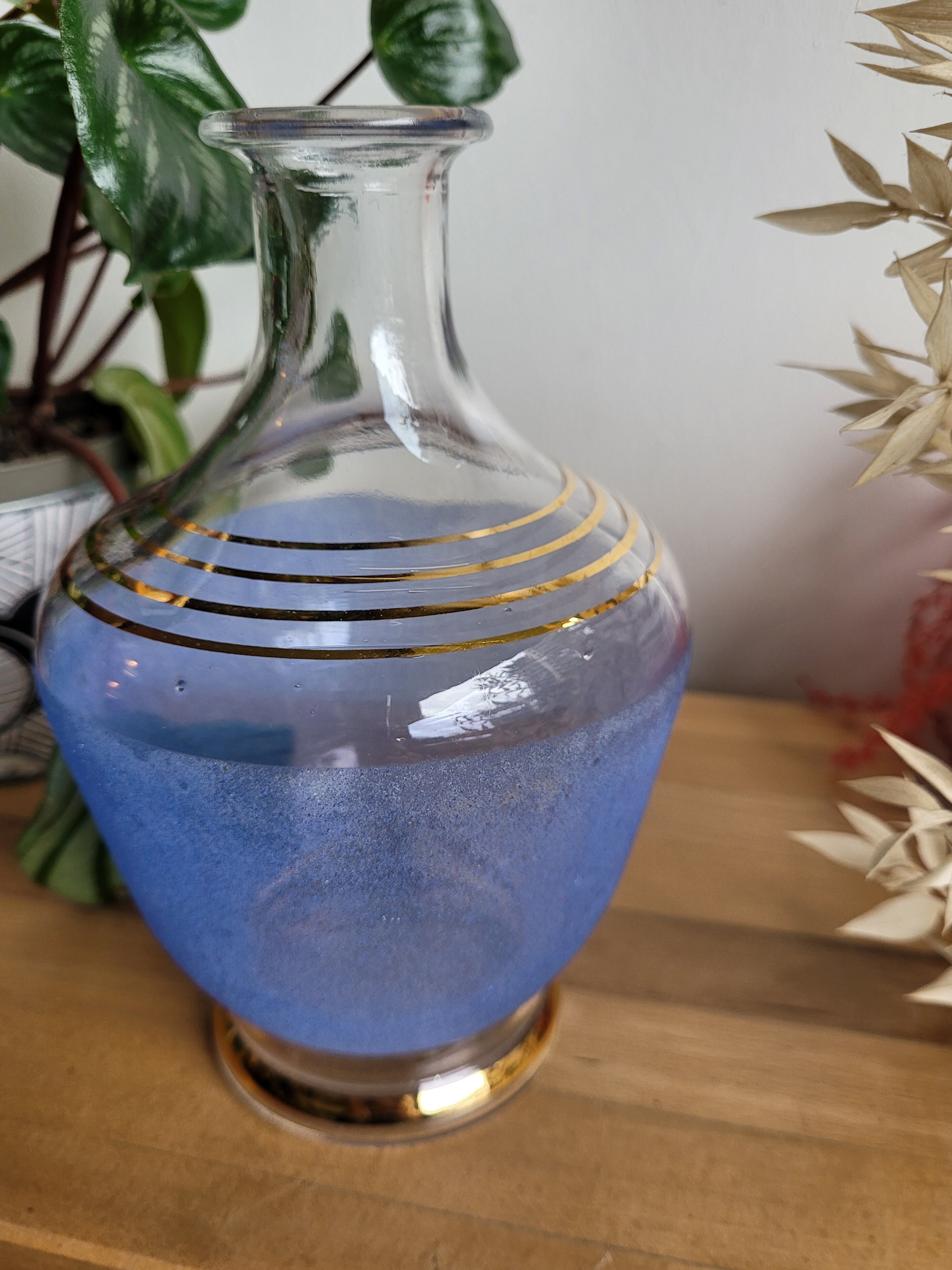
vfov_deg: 65.3
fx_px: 990
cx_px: 465
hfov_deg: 51.3
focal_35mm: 27
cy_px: 638
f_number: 1.8
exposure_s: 1/100
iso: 100
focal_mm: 5.4
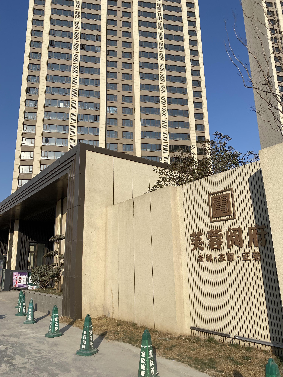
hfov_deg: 53.1
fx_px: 283
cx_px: 142
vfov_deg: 67.3
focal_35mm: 26
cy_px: 188
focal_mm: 4.25
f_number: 1.8
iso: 32
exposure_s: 1/3610
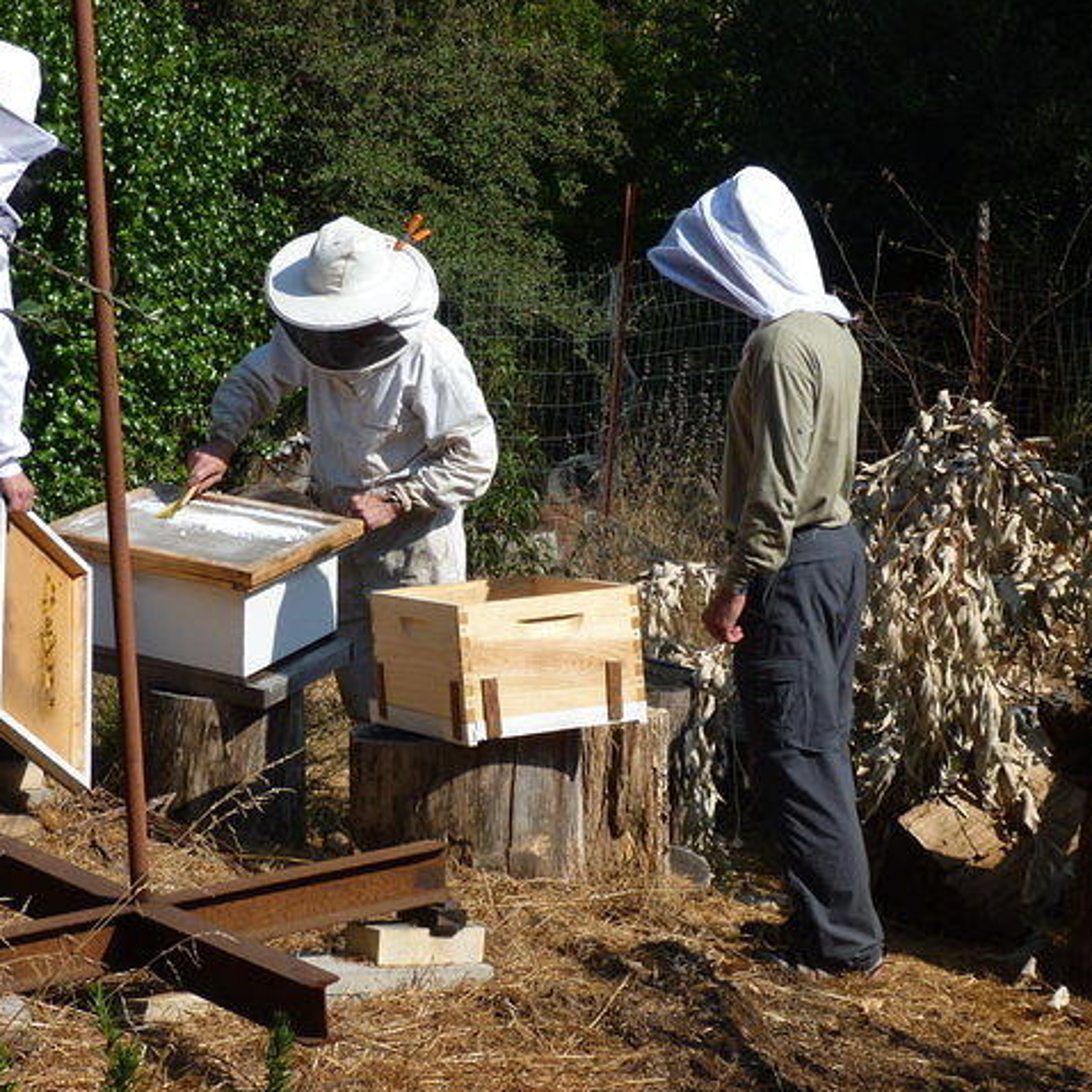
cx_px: 432
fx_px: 3212
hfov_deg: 19.3
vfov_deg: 19.3
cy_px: 546
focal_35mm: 90
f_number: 5.5
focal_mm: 13.4
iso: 80
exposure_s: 1/400
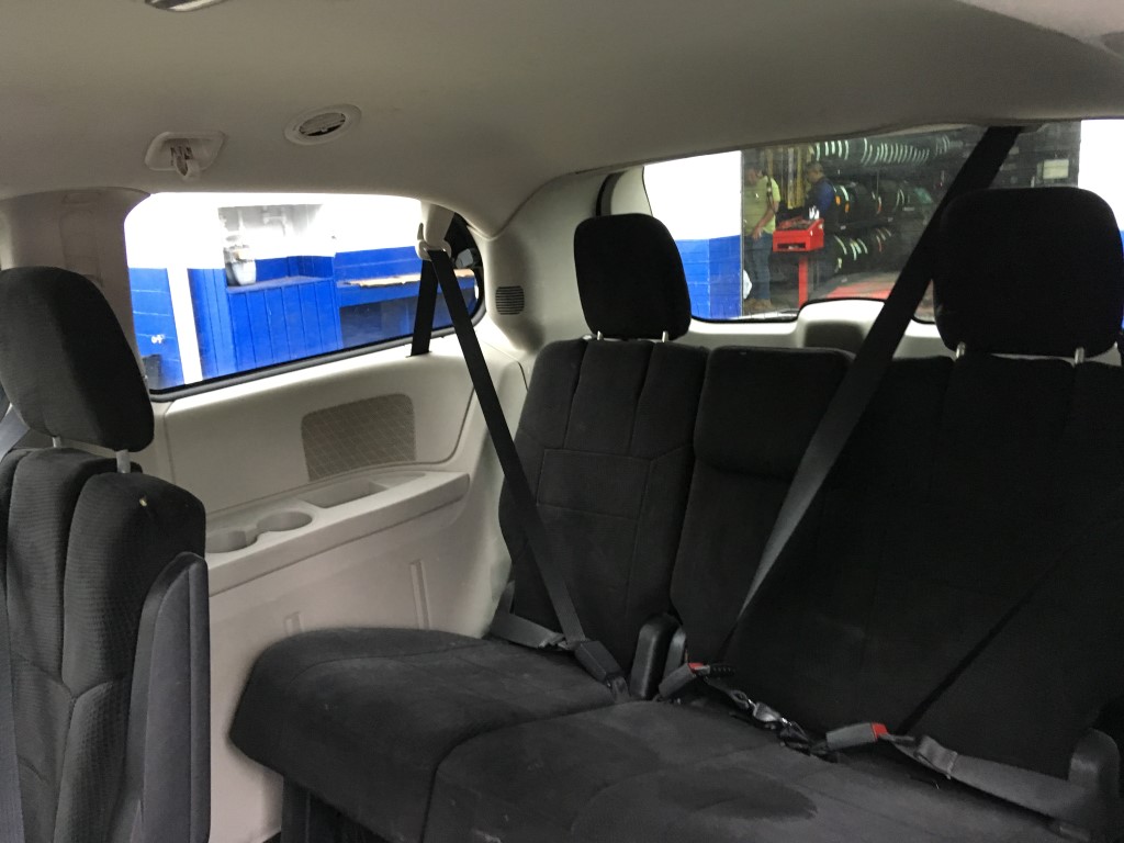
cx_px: 562
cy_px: 422
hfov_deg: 61.7
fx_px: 942
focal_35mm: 29
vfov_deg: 48.2
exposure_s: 1/20
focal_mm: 4.15
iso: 200
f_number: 2.2
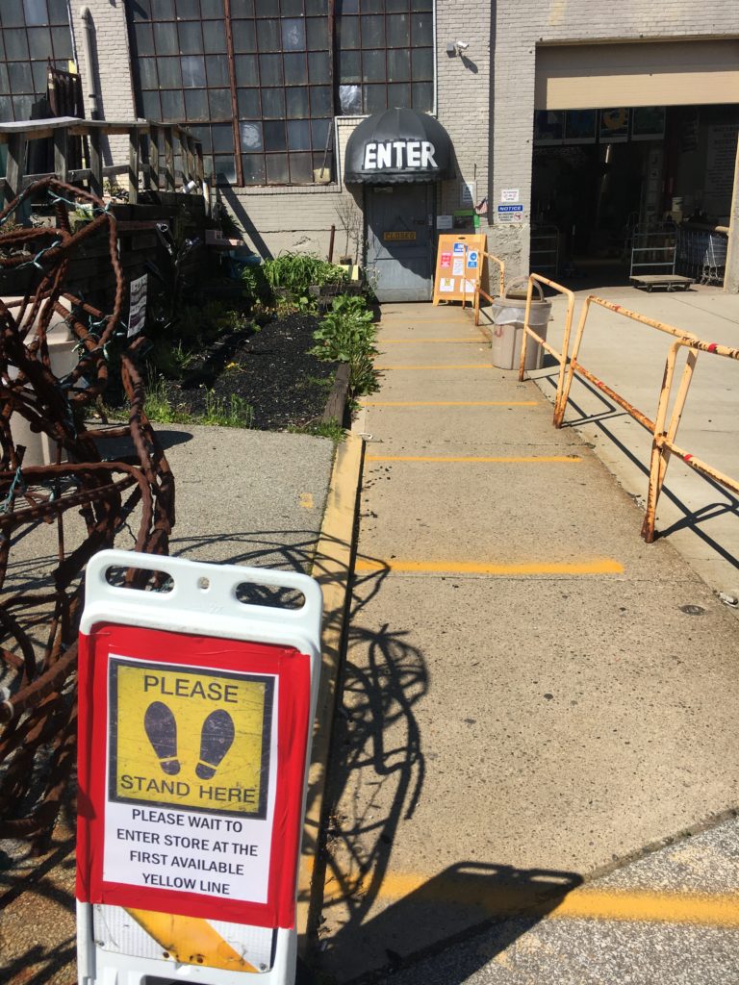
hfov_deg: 48.2
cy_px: 492
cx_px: 370
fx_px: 825
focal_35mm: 29
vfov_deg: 61.7
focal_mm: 4.15
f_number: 2.2
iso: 25
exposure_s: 1/2262
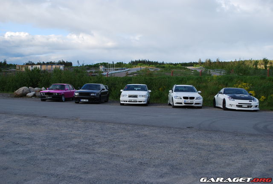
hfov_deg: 49.4
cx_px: 136
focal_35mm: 39
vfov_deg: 34.4
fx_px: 296
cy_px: 92
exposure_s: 1/160
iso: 100
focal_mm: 26
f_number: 6.3
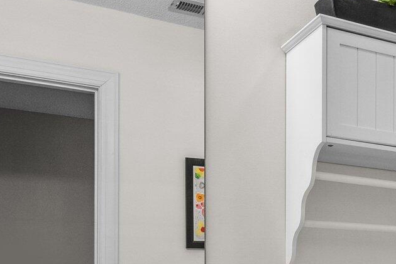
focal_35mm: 52
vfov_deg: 24.3
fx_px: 572
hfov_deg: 36.5
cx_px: 334
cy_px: 291
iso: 500
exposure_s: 1/13
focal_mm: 16
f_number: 8
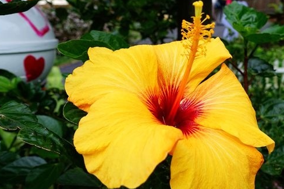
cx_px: 182
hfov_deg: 57.8
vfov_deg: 41.1
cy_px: 99
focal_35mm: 32
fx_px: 252
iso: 125
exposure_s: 1/80
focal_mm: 8.8
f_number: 3.5
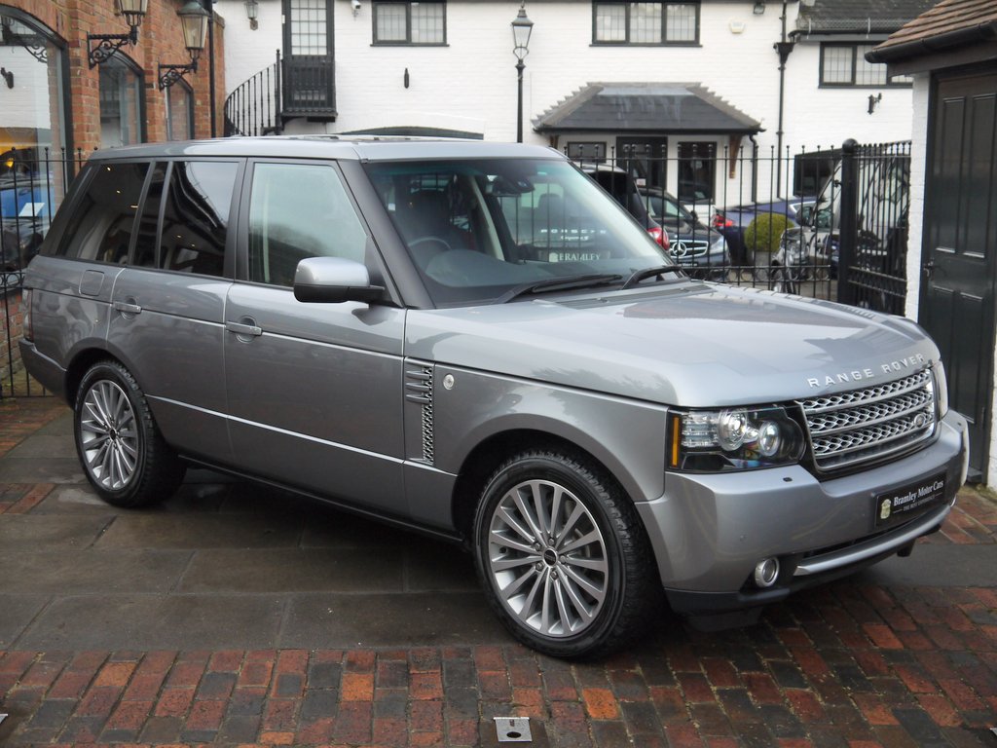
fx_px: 1382
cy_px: 374
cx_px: 498
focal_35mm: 48
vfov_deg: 30.3
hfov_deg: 39.7
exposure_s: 1/40
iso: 400
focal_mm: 24
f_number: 4.5
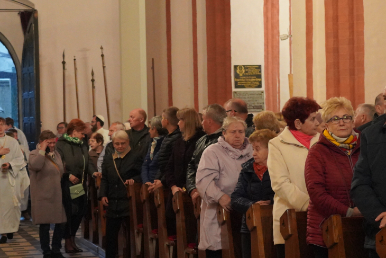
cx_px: 191
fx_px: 1051
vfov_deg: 14.0
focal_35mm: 98
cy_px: 156
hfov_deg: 20.8
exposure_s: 1/125
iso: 12800
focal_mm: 55
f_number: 4
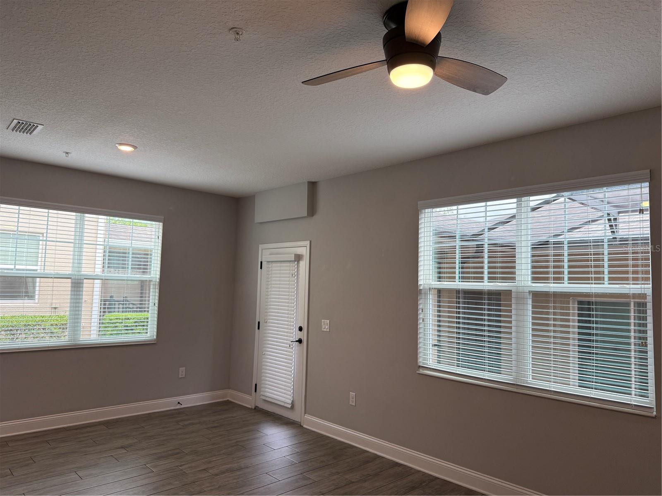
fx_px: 459
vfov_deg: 56.8
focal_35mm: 24
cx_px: 331
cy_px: 248
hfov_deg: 71.6
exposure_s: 1/227
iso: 160
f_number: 1.78
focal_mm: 6.76
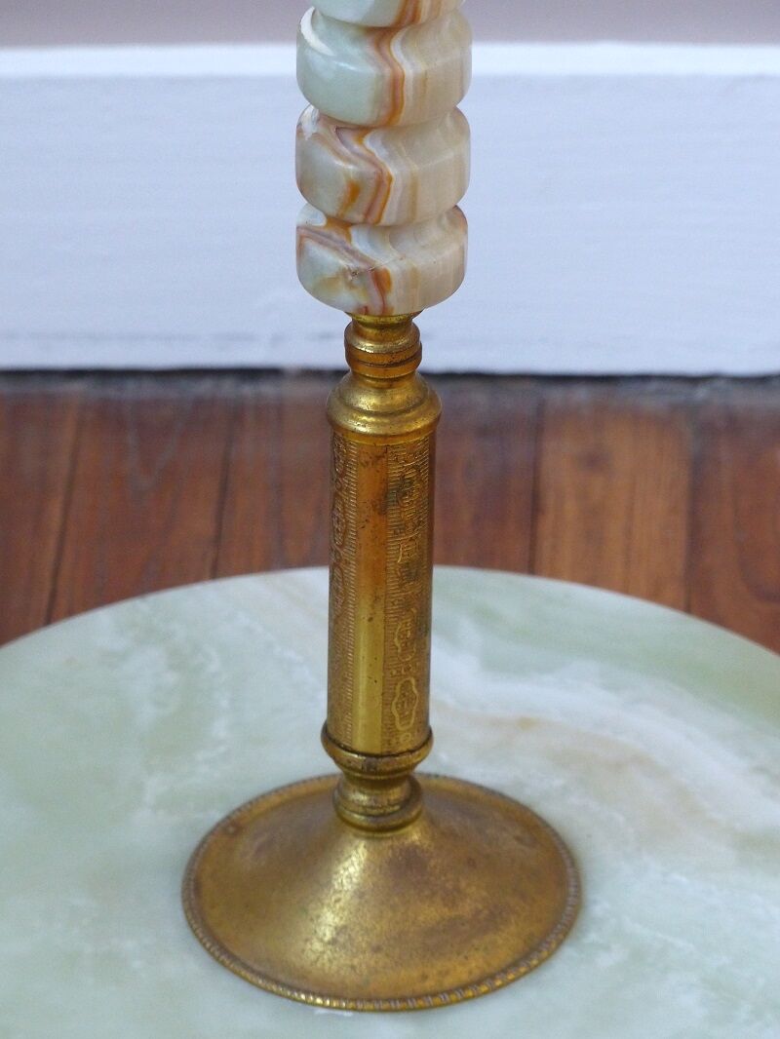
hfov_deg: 5.8
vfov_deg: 7.7
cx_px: 390
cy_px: 520
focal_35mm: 258
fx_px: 7748
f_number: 2.8
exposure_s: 1/60
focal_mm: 46.5
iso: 400
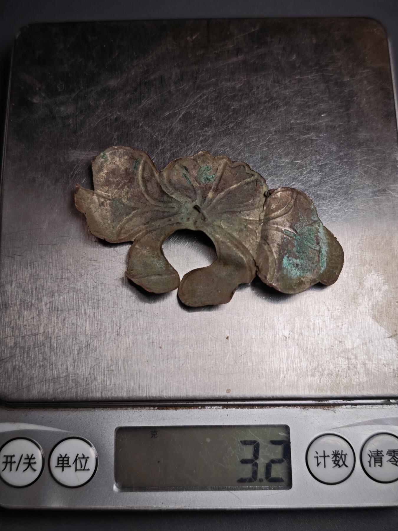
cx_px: 199
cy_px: 266
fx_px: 552
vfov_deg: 51.4
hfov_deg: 39.7
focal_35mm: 36
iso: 50
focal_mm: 5.85
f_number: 1.63
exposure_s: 1/694
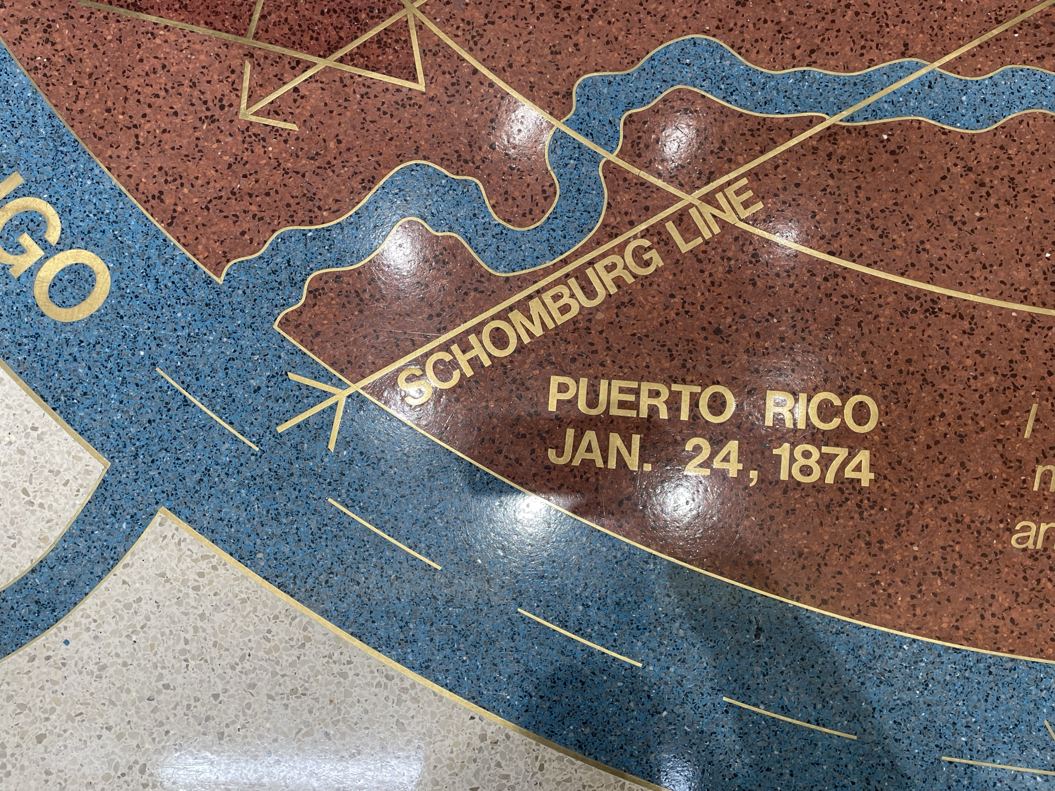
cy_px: 396
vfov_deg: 53.1
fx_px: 792
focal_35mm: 26
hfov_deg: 67.3
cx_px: 528
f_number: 1.6
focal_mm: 4.2
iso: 125
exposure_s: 1/120
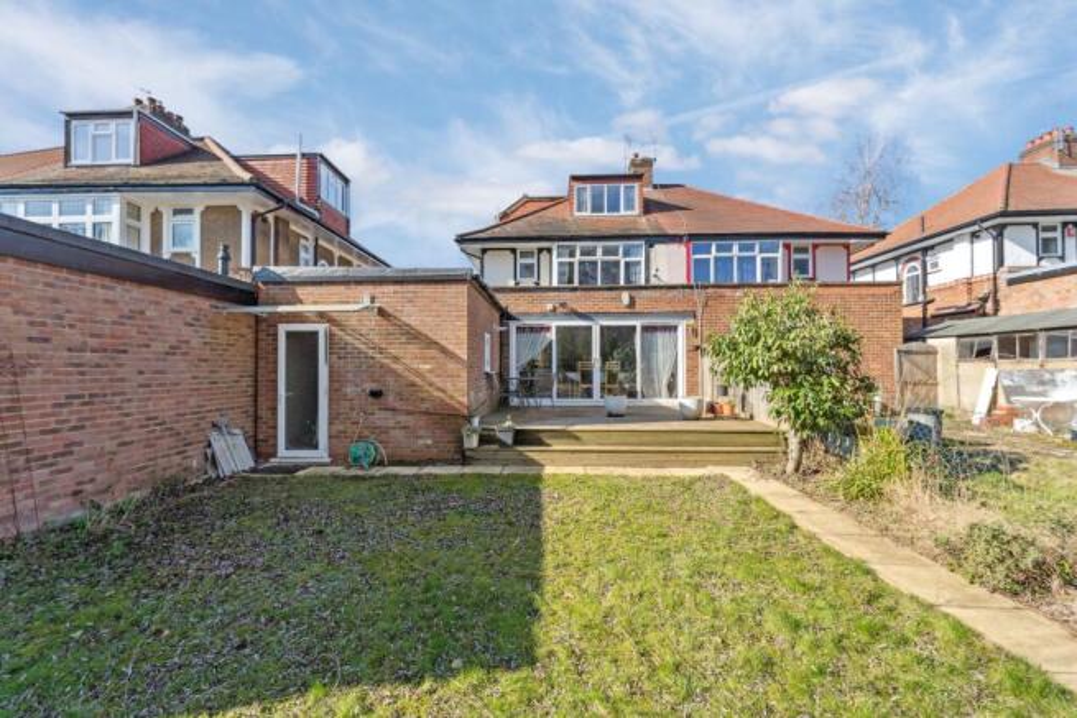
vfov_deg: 77.7
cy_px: 359
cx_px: 538
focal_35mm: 15
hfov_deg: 100.8
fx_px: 446
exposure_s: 1/320
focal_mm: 14.9
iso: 320
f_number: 9
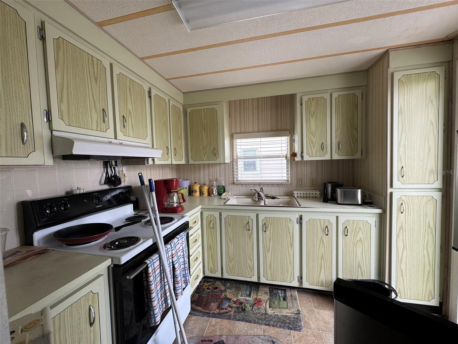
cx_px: 229
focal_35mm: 14
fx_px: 185
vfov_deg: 85.7
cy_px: 172
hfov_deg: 102.1
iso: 50
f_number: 2.2
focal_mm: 2.22
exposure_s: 1/99
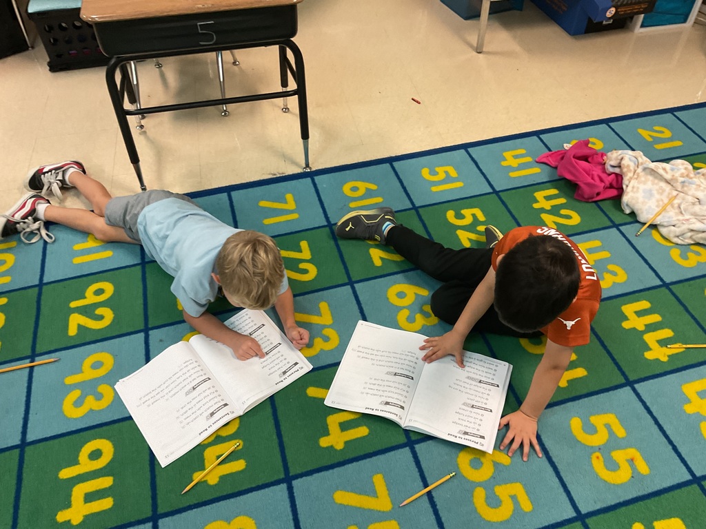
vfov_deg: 48.2
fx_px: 591
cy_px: 264
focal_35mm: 29
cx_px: 353
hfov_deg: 61.7
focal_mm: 3
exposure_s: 1/60
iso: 100
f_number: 1.8
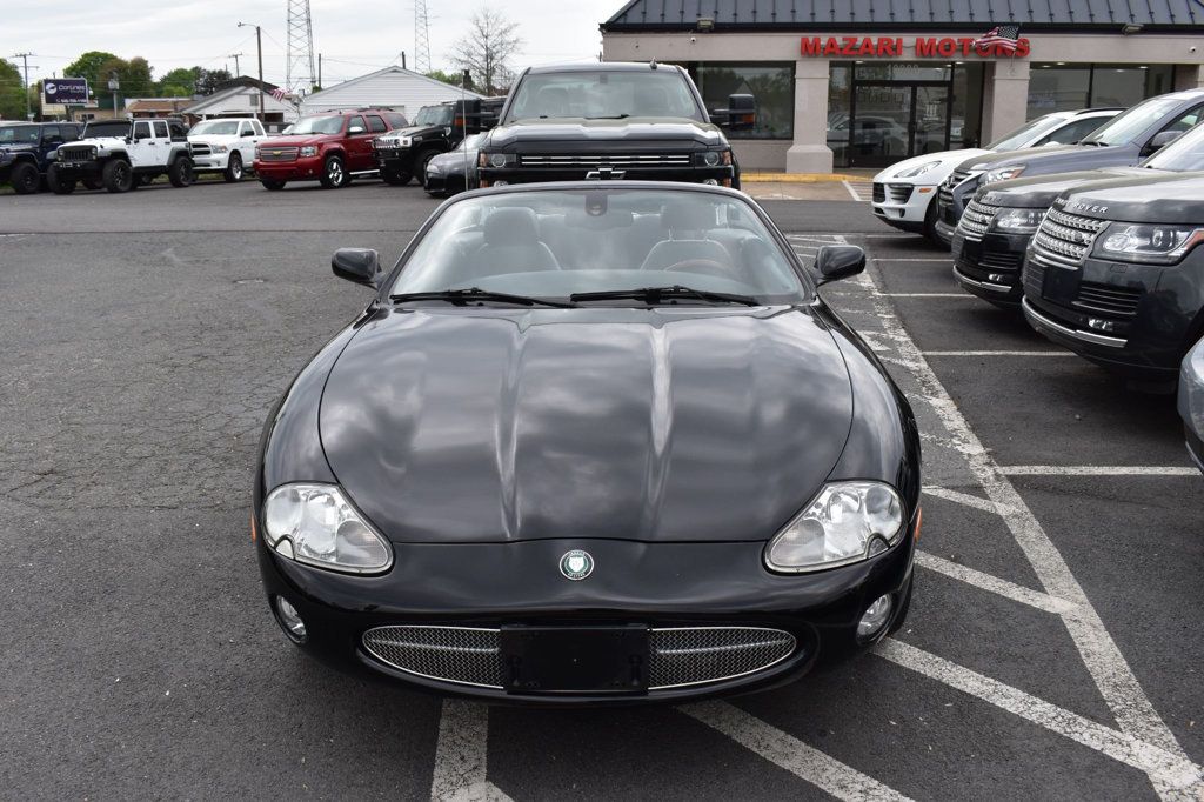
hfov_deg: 55.1
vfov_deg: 38.3
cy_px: 401
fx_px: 1153
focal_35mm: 34
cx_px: 602
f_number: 10
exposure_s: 1/320
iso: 400
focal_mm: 23
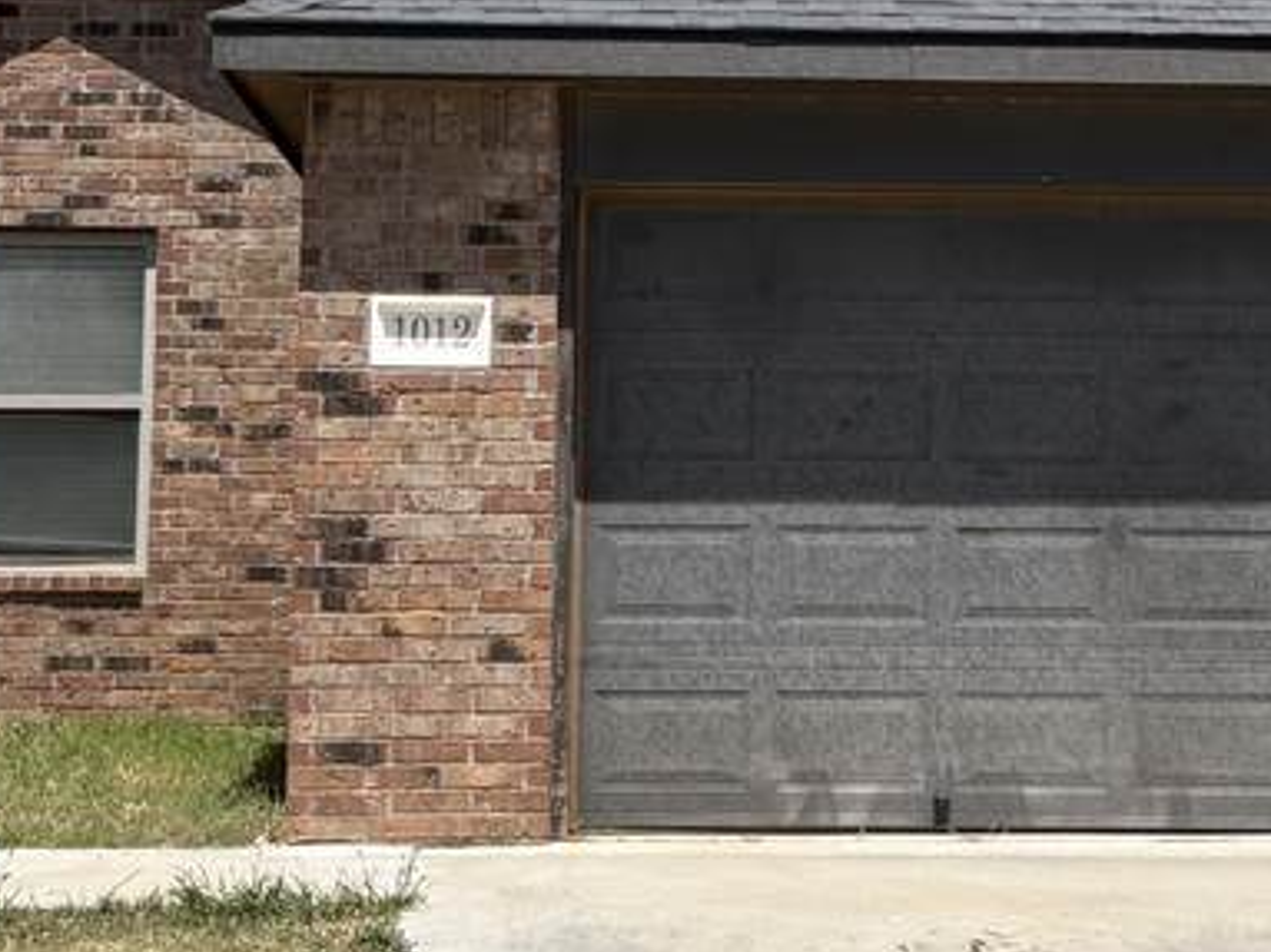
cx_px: 750
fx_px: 3193
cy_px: 169
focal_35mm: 87
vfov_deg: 16.8
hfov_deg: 22.5
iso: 50
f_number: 1.6
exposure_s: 1/4608
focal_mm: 5.96
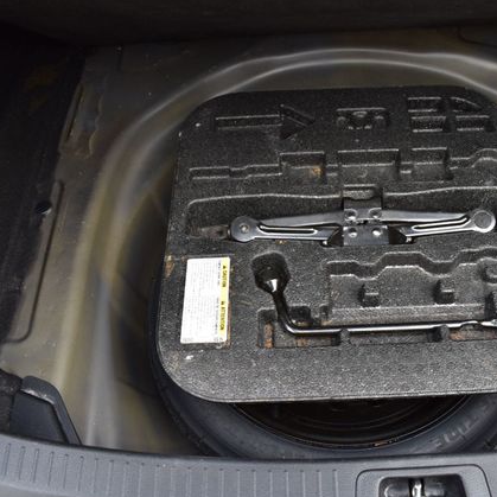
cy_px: 250
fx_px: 569
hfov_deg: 47.0
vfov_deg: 47.2
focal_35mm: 35
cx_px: 294
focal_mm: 18
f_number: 7.1
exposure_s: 1/30
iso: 400
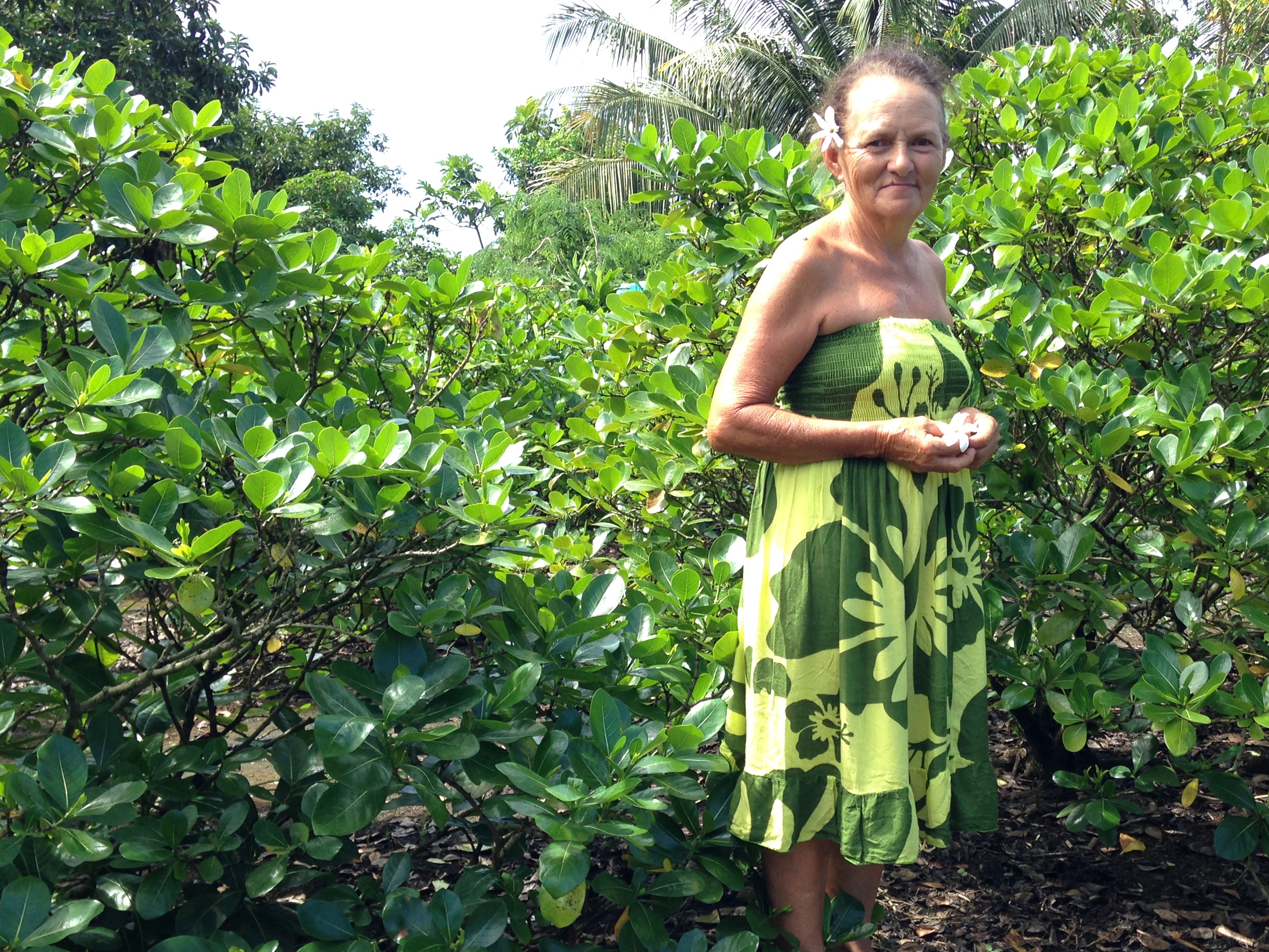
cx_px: 765
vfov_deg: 33.5
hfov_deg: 43.6
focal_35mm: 43
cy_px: 579
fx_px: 1576
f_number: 2.4
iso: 50
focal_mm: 4.12
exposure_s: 1/257
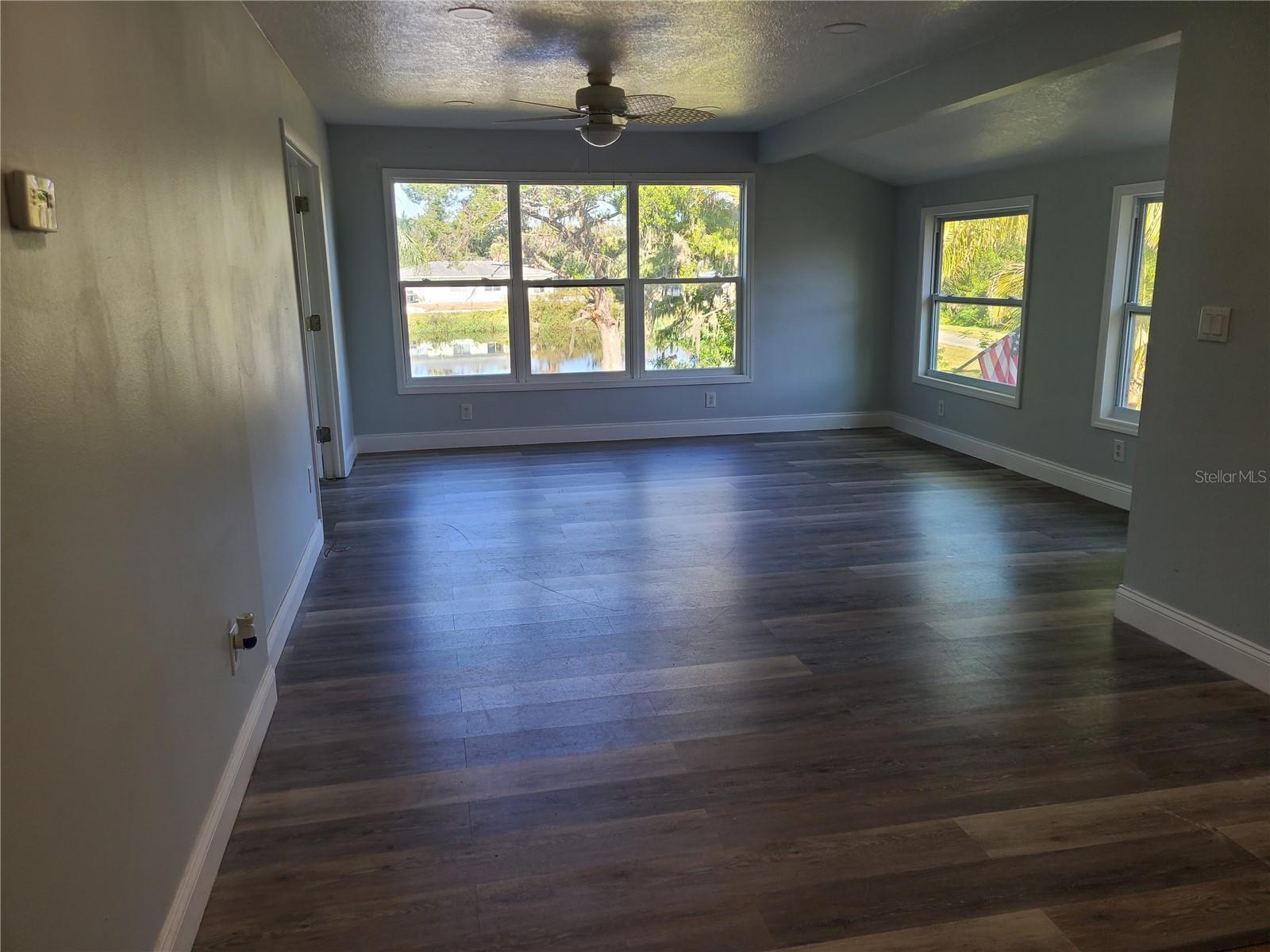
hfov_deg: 67.3
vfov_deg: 53.1
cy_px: 476
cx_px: 635
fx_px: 954
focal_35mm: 26
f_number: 1.8
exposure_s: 1/136
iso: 40
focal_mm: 5.4
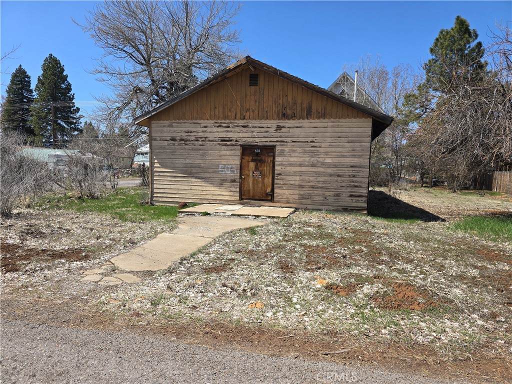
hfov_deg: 73.9
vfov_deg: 58.9
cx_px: 256
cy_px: 192
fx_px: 340
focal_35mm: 23
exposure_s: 1/684
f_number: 1.7
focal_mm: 6.3
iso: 12
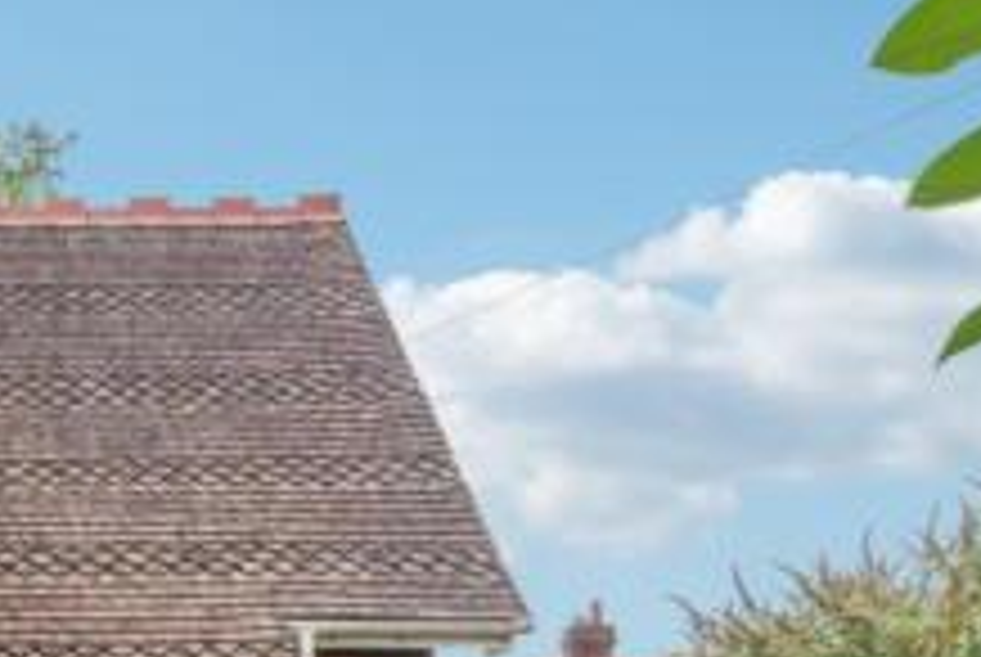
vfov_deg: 25.6
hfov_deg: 35.4
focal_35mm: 48
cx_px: -88
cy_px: 763
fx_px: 1310
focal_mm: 16
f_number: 5.6
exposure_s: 1/1600
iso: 2000
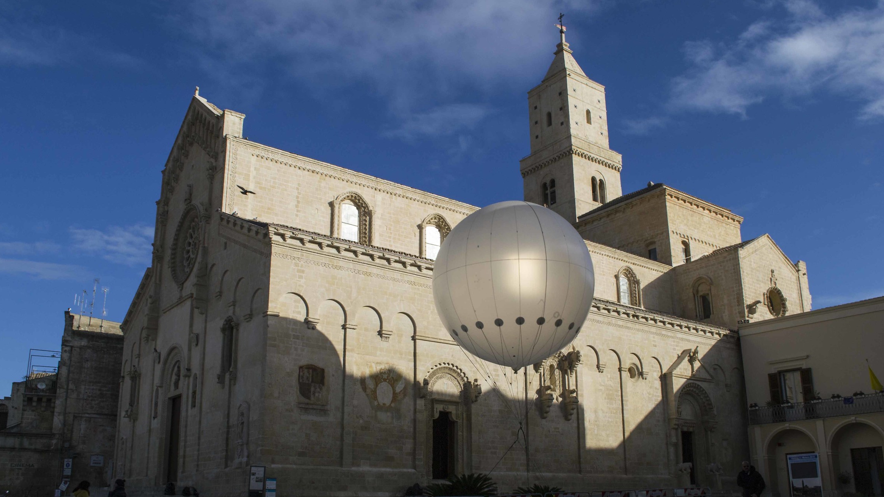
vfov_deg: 36.5
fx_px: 750
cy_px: 299
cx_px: 443
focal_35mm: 32
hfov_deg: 61.0
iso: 100
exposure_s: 1/200
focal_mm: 20
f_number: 13
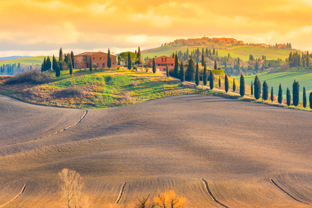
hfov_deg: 6.9
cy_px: 104
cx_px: 156
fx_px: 2574
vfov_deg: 4.6
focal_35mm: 297
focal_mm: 198
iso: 200
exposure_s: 1/500
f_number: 5.6
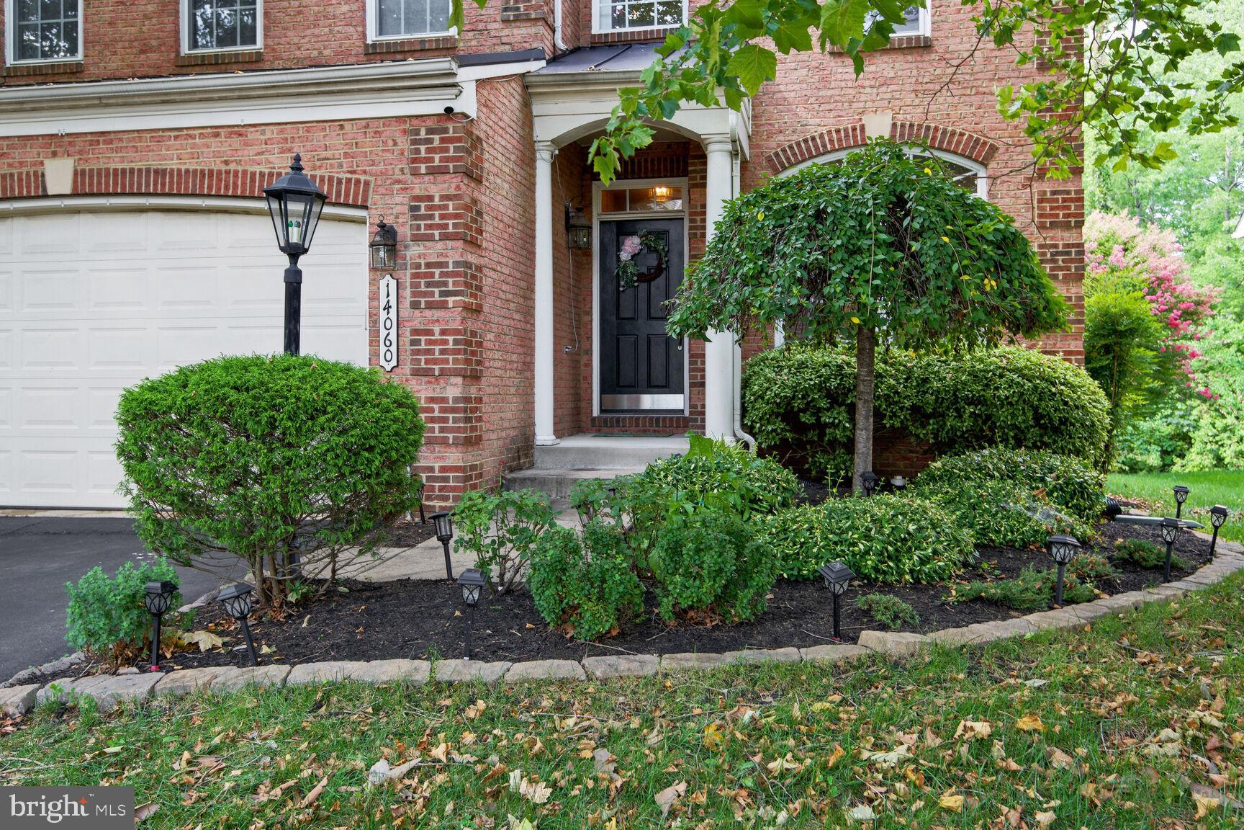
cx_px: 622
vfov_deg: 43.6
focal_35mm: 30
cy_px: 415
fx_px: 1037
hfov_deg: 61.9
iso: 200
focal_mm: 30
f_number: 8
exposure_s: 1/40
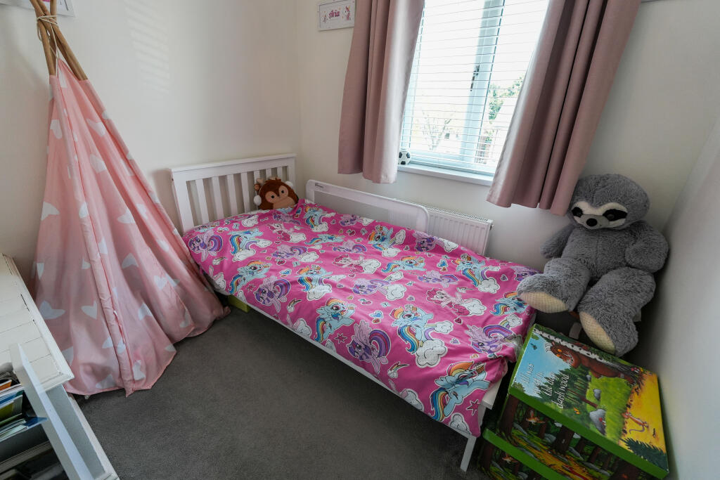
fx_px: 300
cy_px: 240
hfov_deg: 100.4
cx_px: 360
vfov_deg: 77.3
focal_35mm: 15
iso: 320
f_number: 4
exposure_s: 1/60
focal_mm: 10
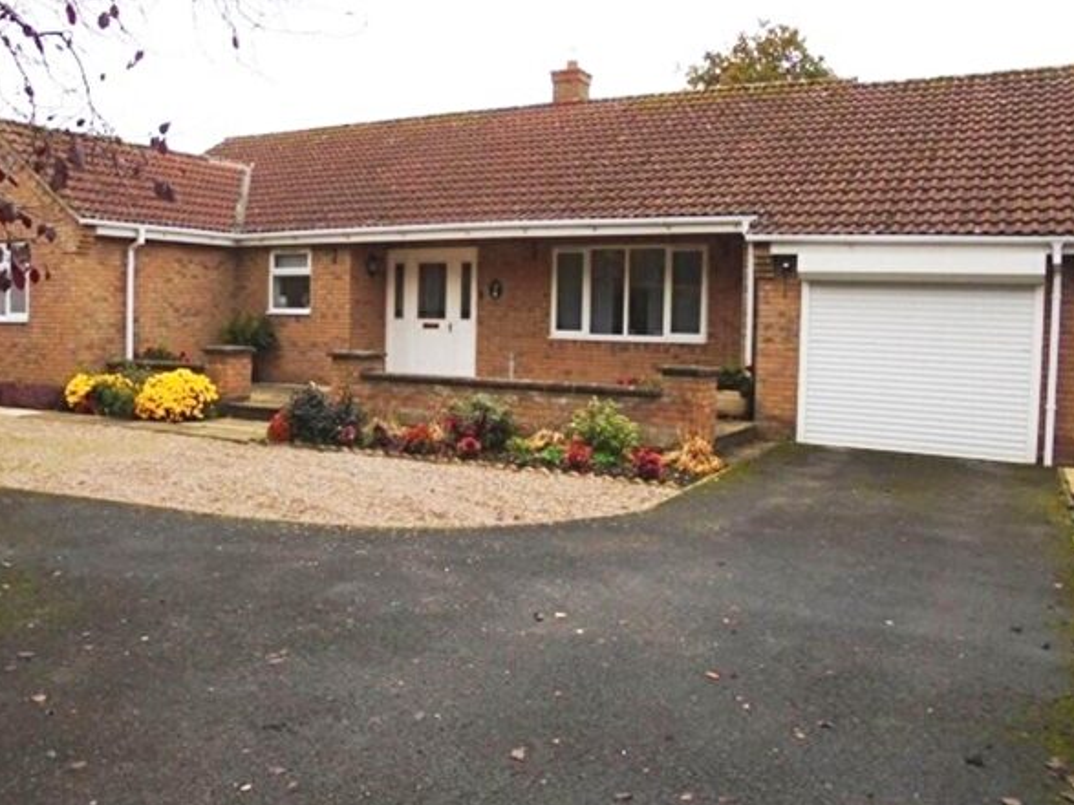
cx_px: 481
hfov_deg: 58.2
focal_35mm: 31
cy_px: 349
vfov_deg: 45.3
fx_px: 962
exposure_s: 1/100
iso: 100
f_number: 3.5
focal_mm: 4.6
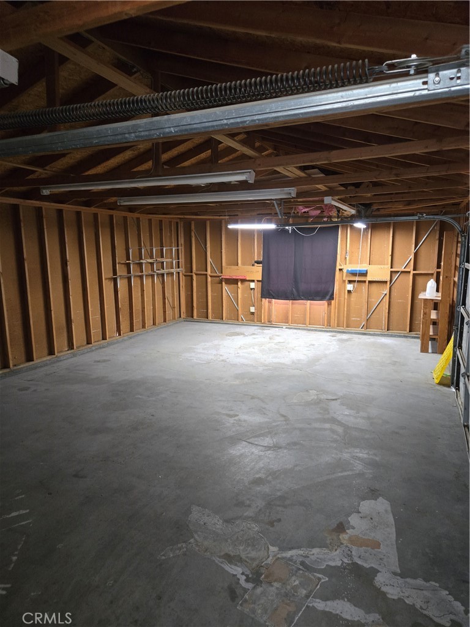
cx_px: 235
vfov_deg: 73.9
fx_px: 416
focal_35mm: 23
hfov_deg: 58.9
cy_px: 314
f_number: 1.8
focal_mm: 5.4
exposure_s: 1/60
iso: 640
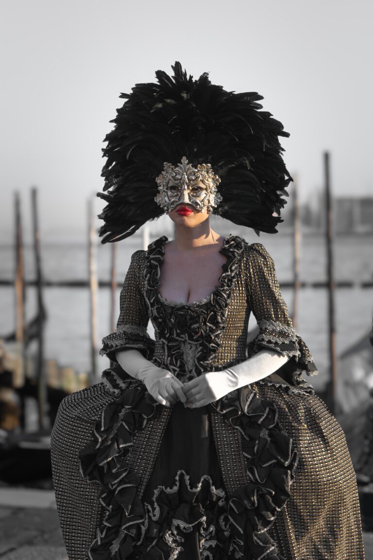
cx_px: 186
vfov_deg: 28.8
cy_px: 280
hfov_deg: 19.5
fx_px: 1088
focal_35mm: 70
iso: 100
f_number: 5.6
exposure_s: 1/400
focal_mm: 70
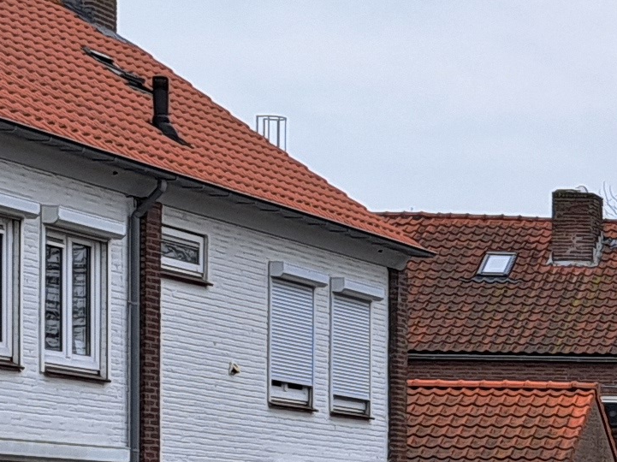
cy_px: 647
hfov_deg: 11.4
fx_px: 2744
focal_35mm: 154
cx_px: 1290
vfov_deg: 9.4
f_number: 1.8
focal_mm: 5.23
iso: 50
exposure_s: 1/196
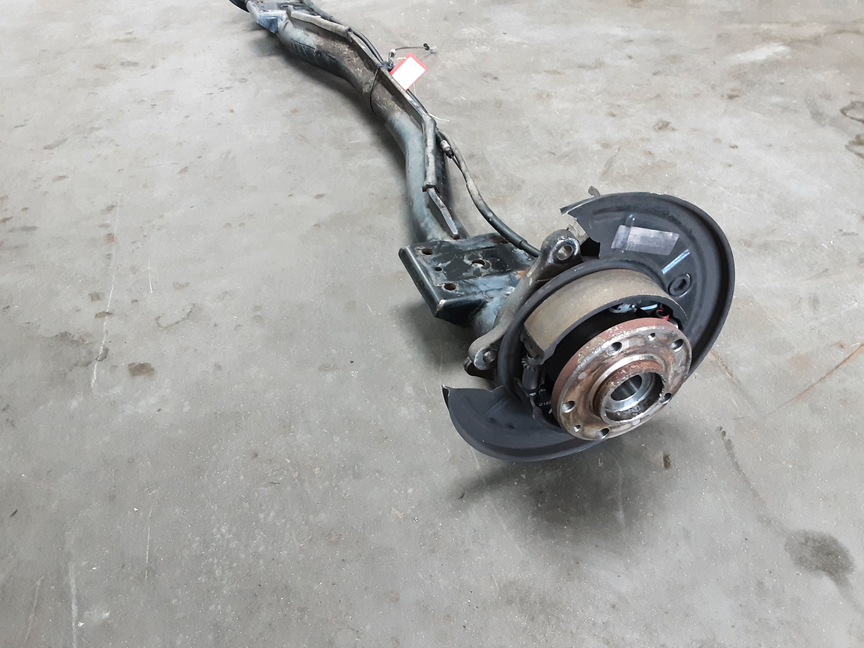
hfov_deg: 65.3
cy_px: 324
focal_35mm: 27
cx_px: 432
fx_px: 674
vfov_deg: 51.4
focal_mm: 2.91
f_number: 1.9
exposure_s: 1/33
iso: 160
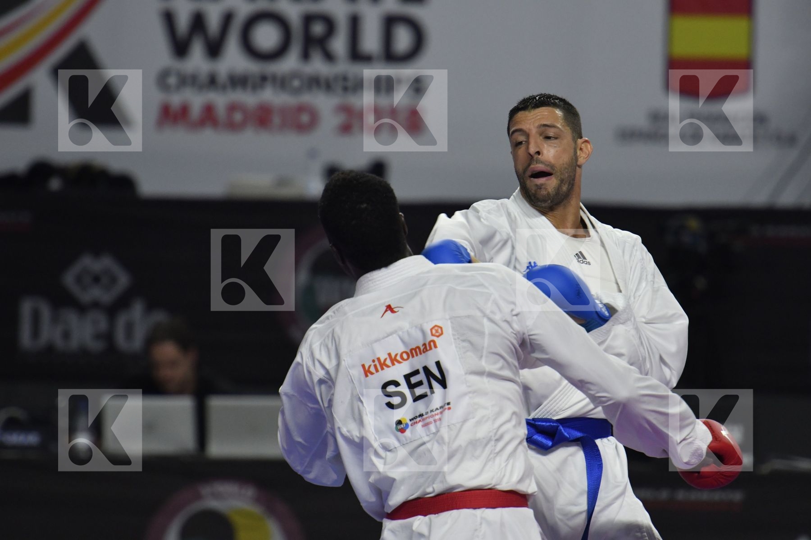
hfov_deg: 4.9
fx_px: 9456
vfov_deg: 3.3
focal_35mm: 420
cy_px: 270
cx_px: 406
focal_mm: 280
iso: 1250
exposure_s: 1/800
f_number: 4
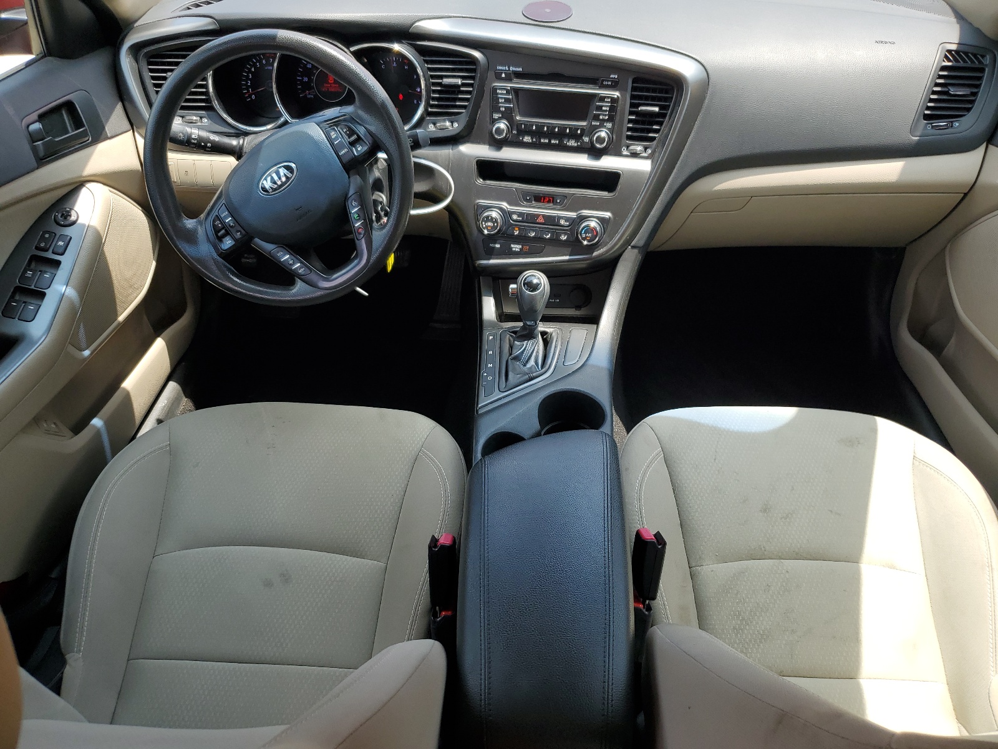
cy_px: 374
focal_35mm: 26
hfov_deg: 67.3
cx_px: 499
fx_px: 750
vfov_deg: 53.1
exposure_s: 1/556
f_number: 1.5
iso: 50
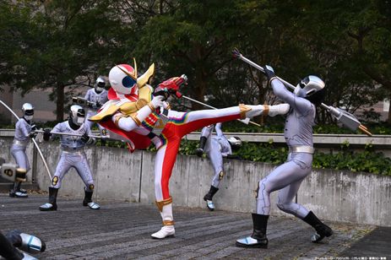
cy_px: 130
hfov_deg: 41.1
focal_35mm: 48
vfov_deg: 28.0
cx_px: 196
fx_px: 521
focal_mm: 48
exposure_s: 1/640
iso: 6400
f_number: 6.3
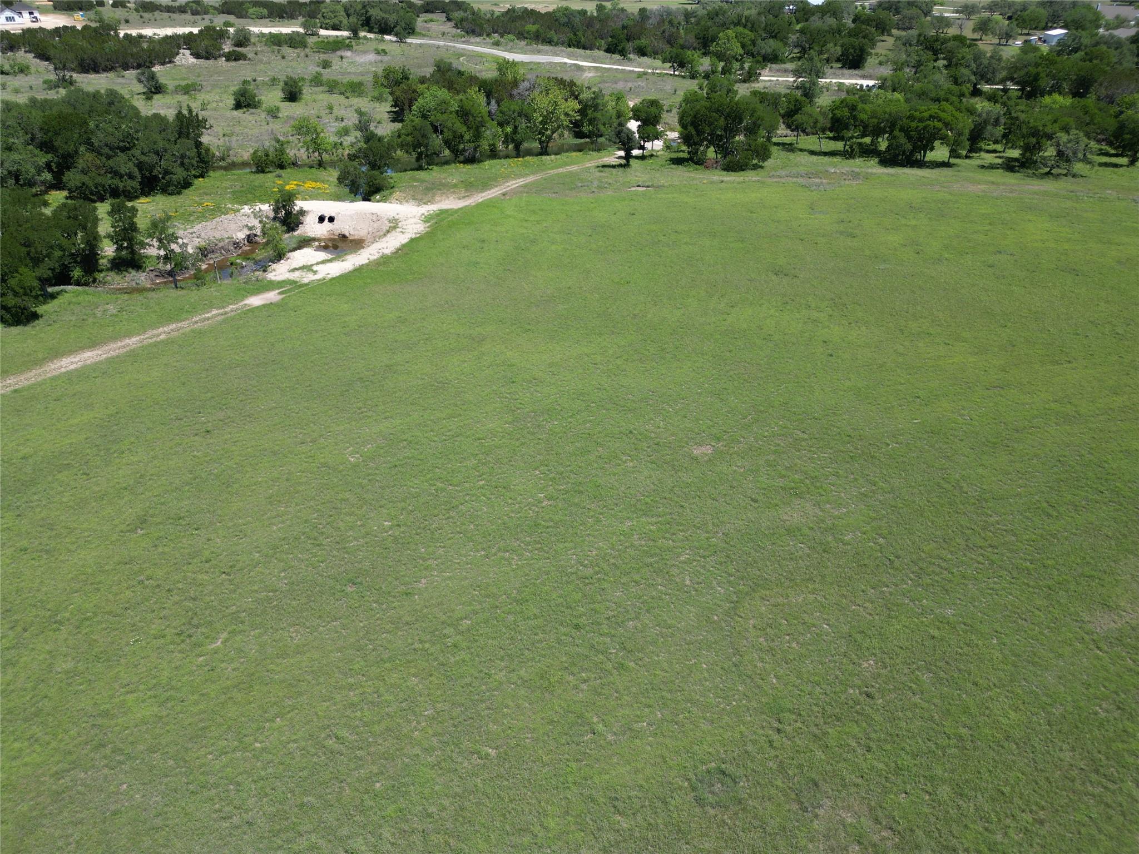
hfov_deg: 71.6
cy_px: 427
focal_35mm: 24
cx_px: 570
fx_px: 790
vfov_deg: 56.8
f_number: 1.7
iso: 100
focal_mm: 6.72
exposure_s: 1/2000
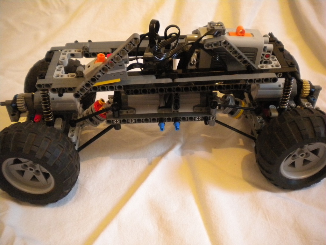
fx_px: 330
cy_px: 122
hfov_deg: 52.6
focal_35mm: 35
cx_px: 163
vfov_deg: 40.7
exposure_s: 1/33
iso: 800
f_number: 3.1
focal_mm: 6.3
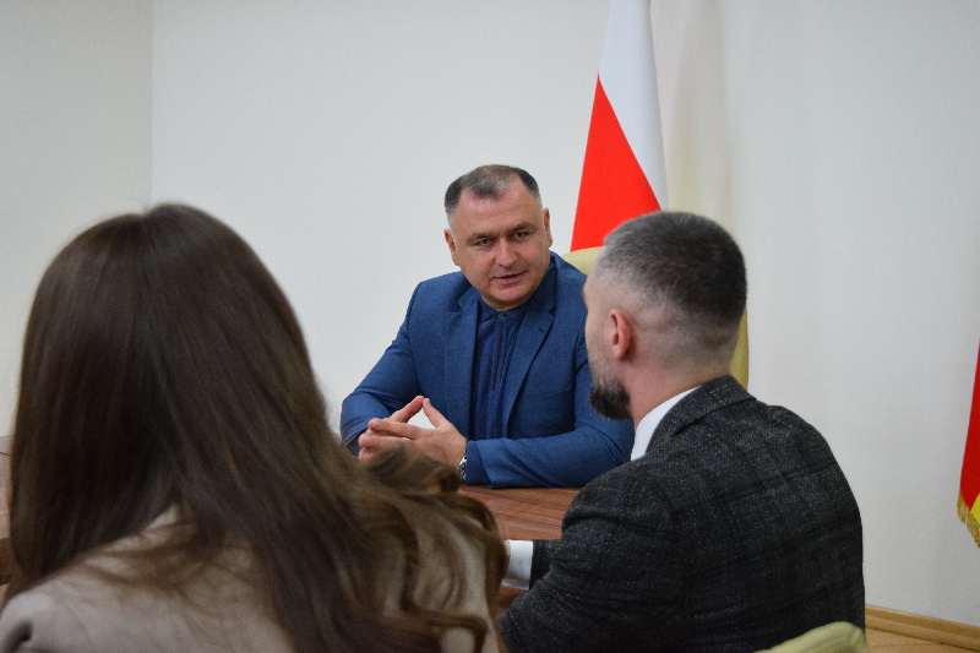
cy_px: 326
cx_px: 490
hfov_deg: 36.9
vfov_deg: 25.0
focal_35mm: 54
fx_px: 1470
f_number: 4.8
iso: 1000
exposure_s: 1/60
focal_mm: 36
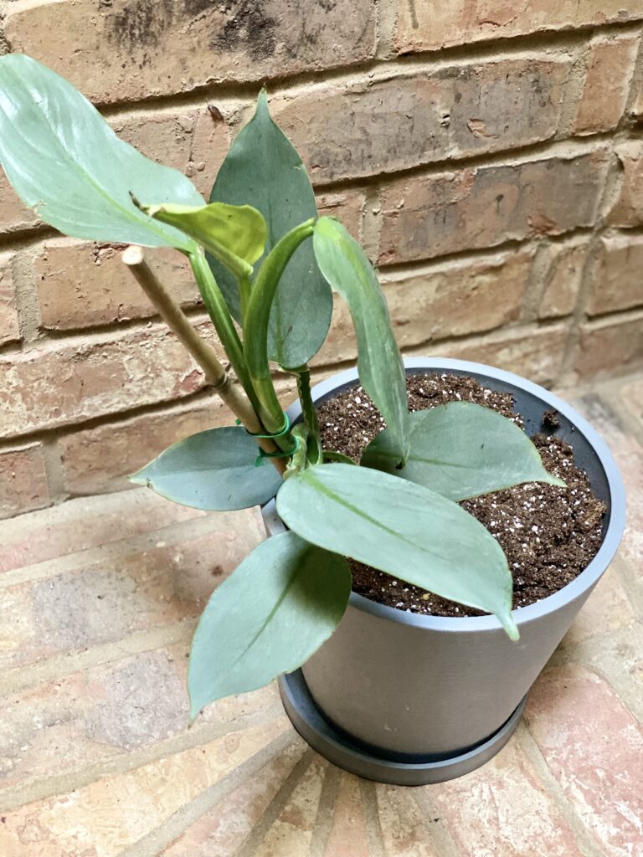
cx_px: 322
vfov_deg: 36.8
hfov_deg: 28.0
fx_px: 1288
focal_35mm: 52
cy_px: 428
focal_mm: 6
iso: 500
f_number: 2
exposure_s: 1/24
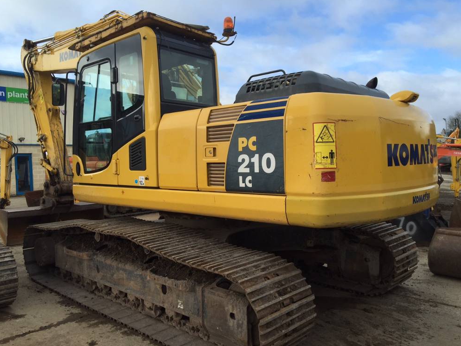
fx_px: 399
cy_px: 176
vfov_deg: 46.8
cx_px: 230
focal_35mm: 30
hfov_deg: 60.0
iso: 32
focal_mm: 4.15
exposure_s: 1/942
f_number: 2.2
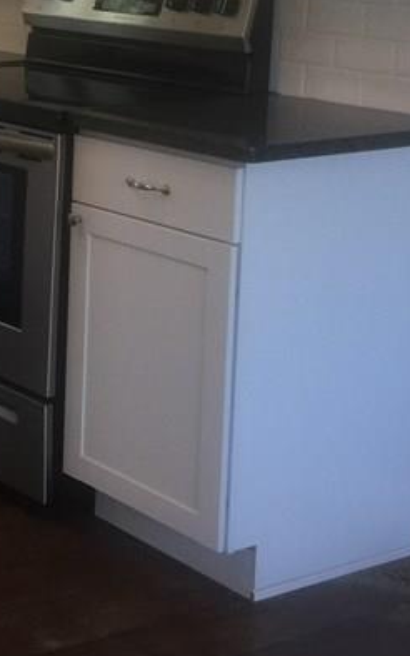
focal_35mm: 80
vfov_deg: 25.1
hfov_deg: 14.5
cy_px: 67
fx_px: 1429
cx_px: -318
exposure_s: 1/30
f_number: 2.2
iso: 40
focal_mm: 4.15
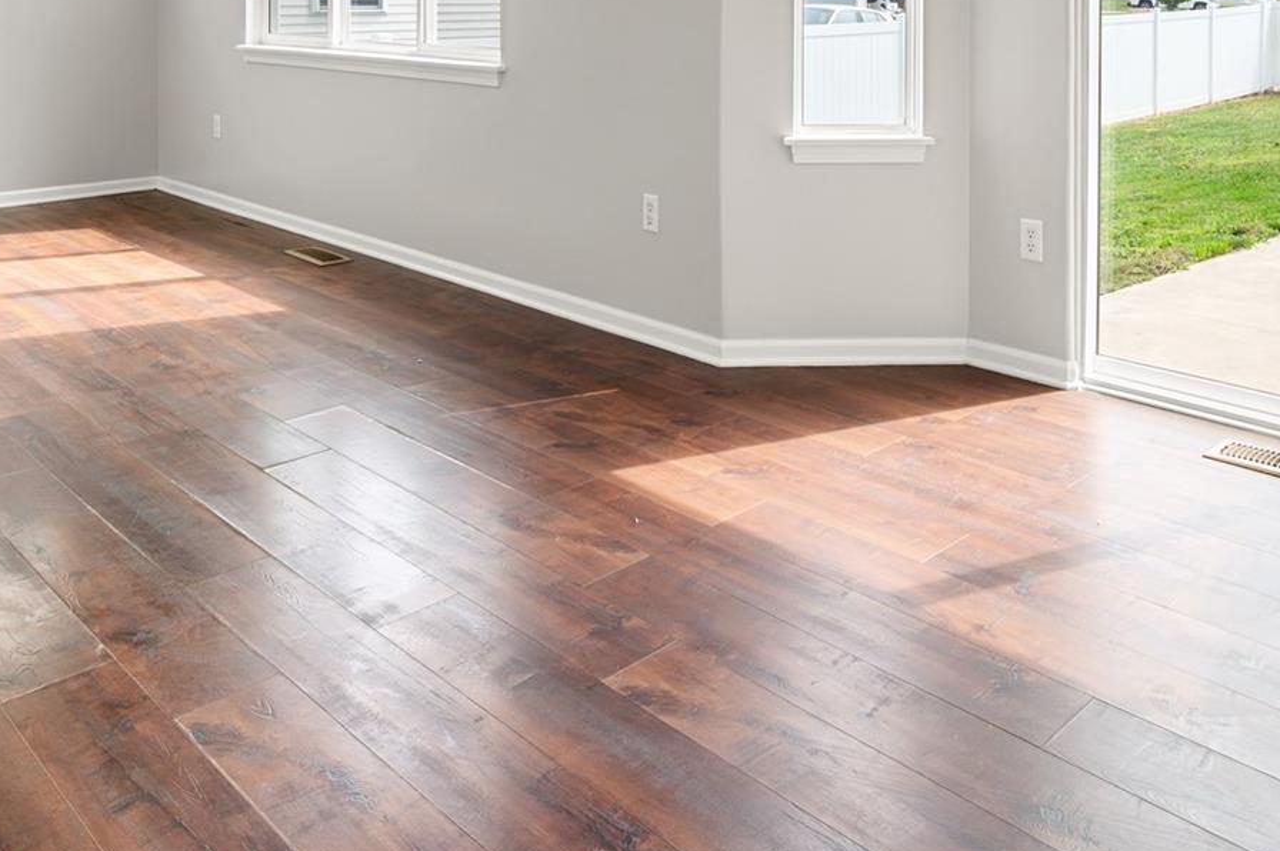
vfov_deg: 37.9
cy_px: 60
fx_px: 1137
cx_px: 777
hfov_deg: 58.2
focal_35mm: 32
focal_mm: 14
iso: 100
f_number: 11
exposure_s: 1/20
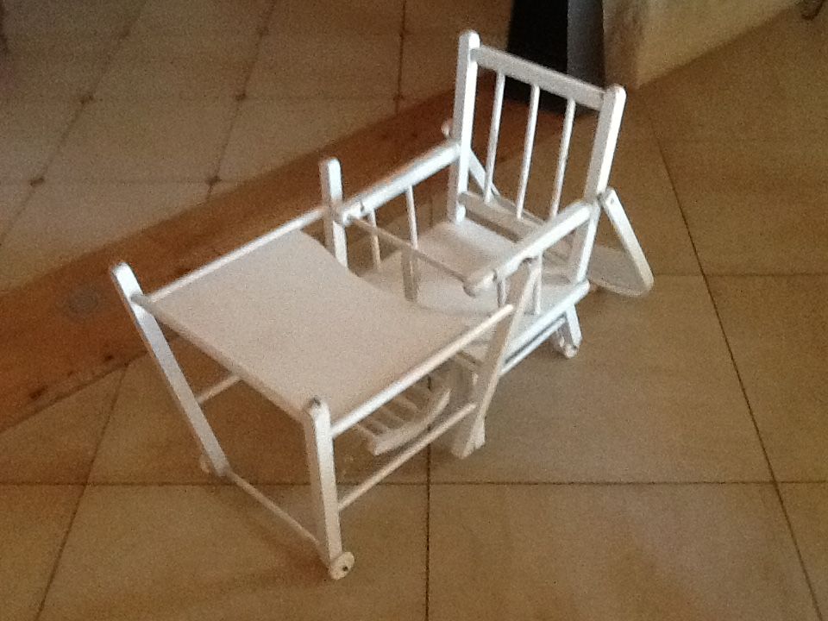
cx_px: 414
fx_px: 1052
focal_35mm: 44
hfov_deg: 42.9
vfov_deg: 32.9
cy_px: 310
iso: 320
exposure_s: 1/30
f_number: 2.4
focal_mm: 2.03
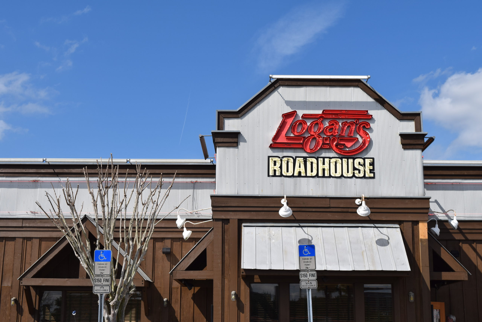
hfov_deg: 35.0
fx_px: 763
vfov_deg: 23.8
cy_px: 161
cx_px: 241
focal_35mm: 57
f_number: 11
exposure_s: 1/500
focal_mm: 38
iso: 200
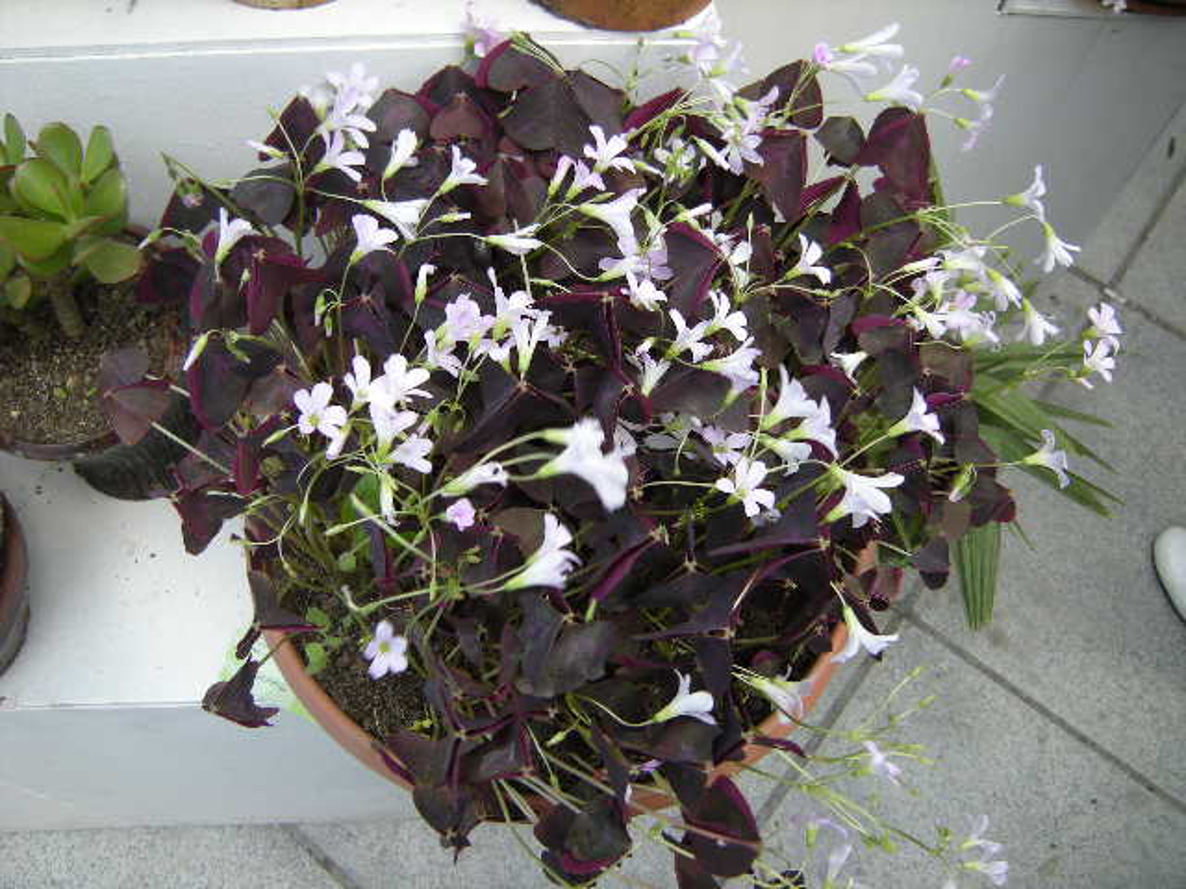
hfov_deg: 63.4
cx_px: 593
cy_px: 444
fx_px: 959
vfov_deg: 49.7
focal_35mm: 28
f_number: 2.8
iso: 64
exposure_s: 1/223
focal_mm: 4.7
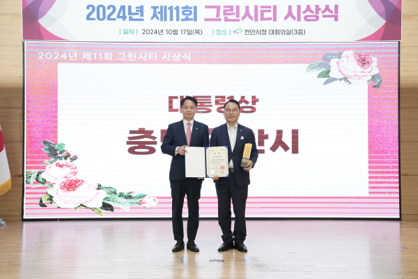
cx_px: 209
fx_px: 546
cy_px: 140
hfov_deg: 41.9
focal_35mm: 47
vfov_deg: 28.6
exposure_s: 1/320
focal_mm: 47
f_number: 3.5
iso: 2500
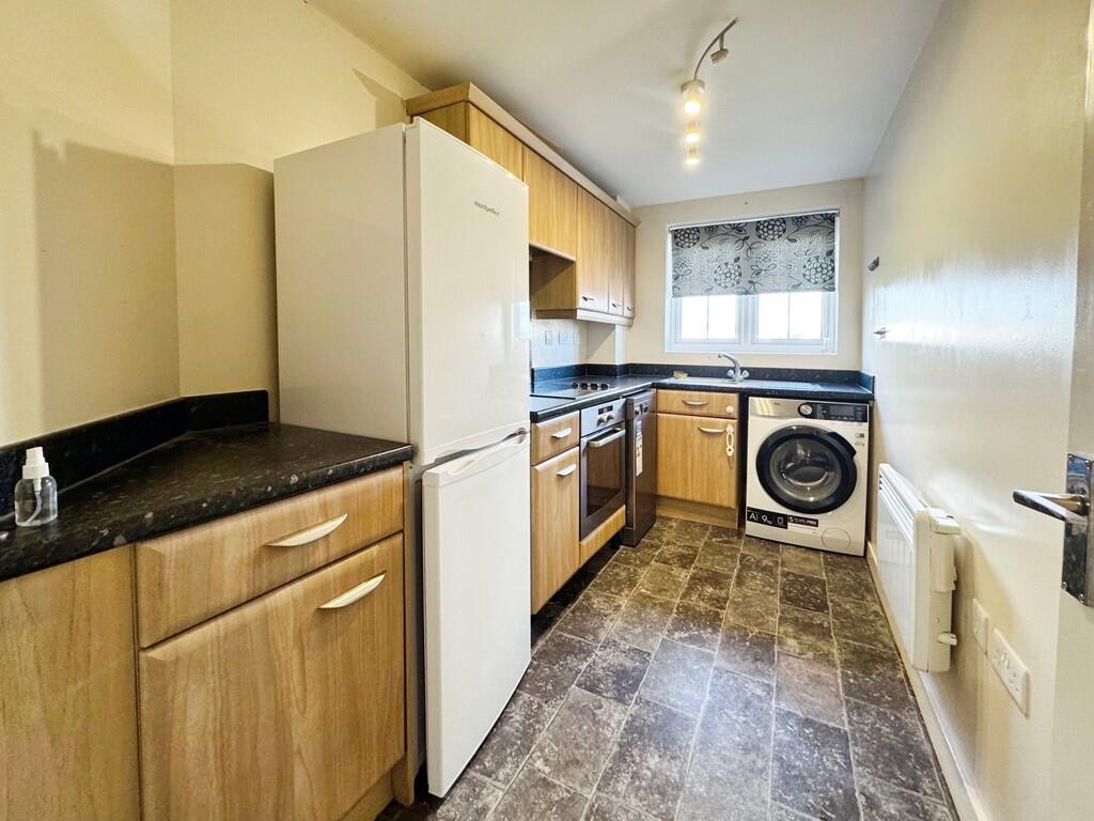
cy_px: 410
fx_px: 442
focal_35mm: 14
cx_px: 547
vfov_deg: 85.7
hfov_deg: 102.1
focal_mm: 2.22
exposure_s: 1/50
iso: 200
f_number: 2.2
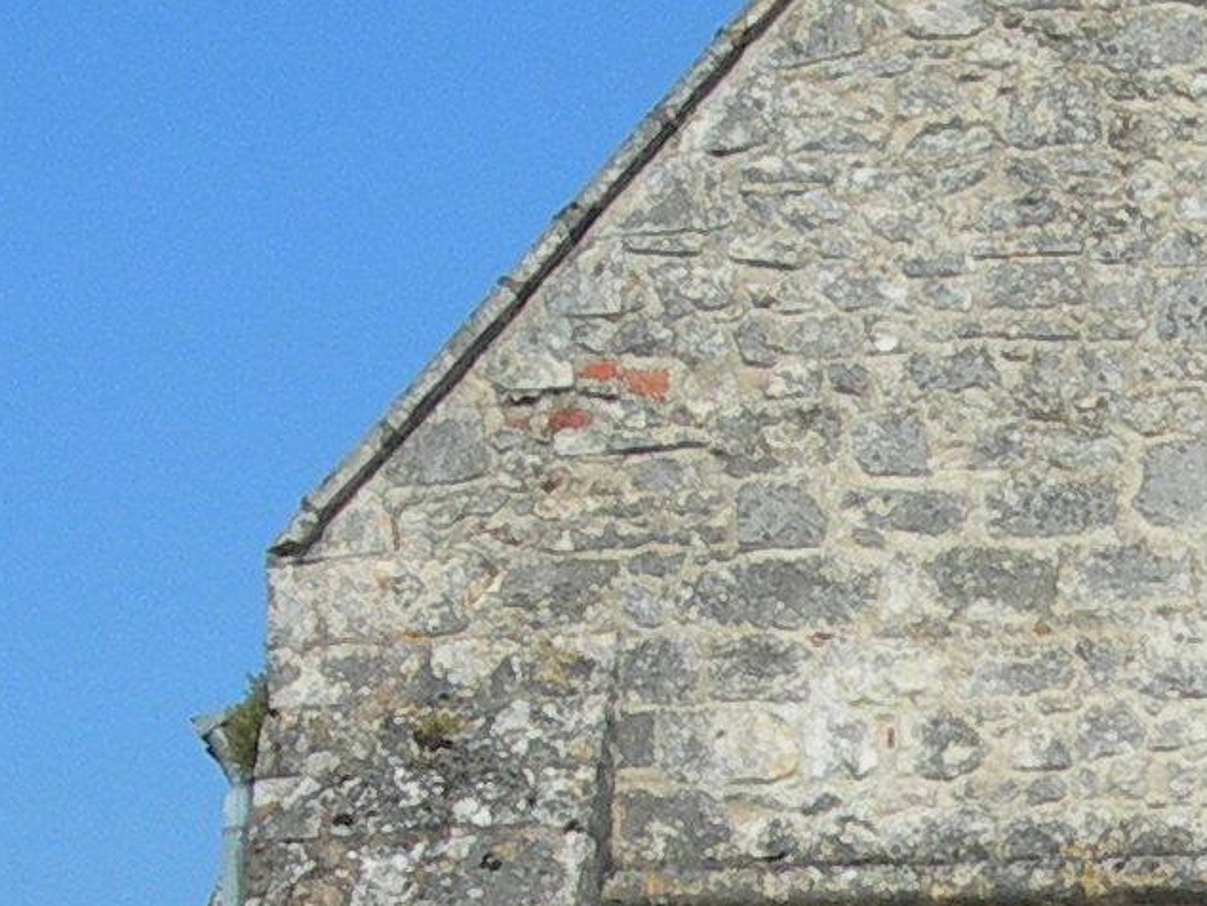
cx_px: 1502
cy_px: 984
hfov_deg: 10.5
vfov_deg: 8.0
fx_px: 6418
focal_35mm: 184
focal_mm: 7.8
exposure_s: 1/687
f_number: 4.8
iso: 50
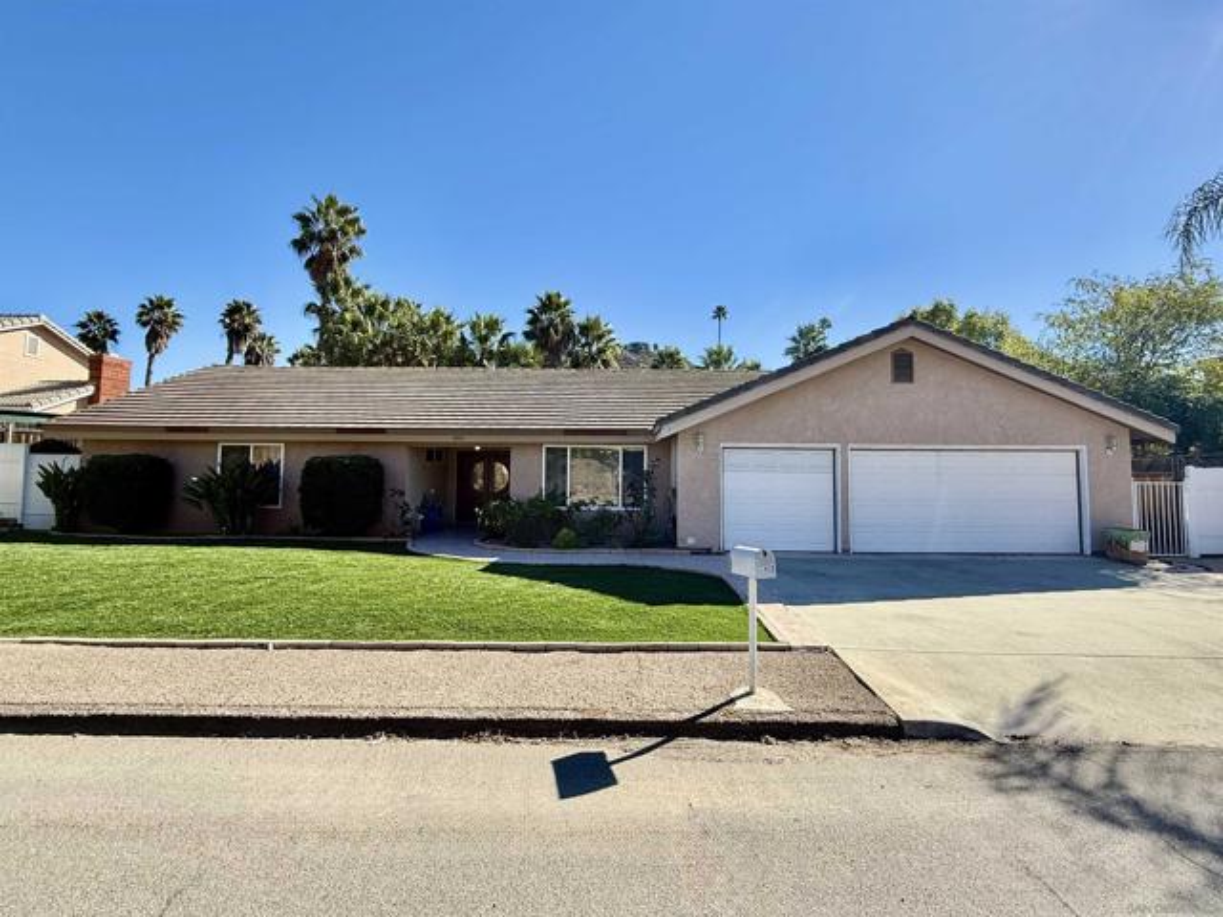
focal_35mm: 14
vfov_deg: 85.7
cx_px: 612
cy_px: 458
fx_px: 495
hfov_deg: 102.1
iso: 64
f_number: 2.2
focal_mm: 2.22
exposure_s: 1/1001
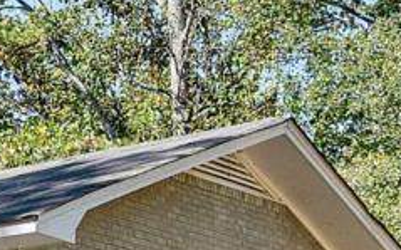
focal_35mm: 82
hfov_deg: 18.0
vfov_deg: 15.0
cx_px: -388
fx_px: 896
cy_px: 347
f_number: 4
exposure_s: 1/15
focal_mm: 16
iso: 250
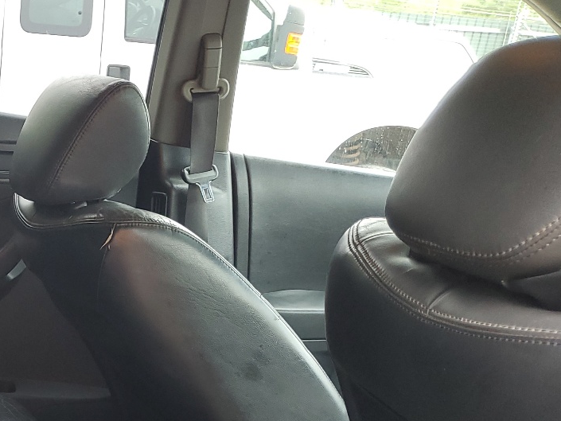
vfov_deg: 23.5
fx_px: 956
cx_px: -46
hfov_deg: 29.6
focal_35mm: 59
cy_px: 447
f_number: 1.5
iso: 59
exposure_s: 1/60.2
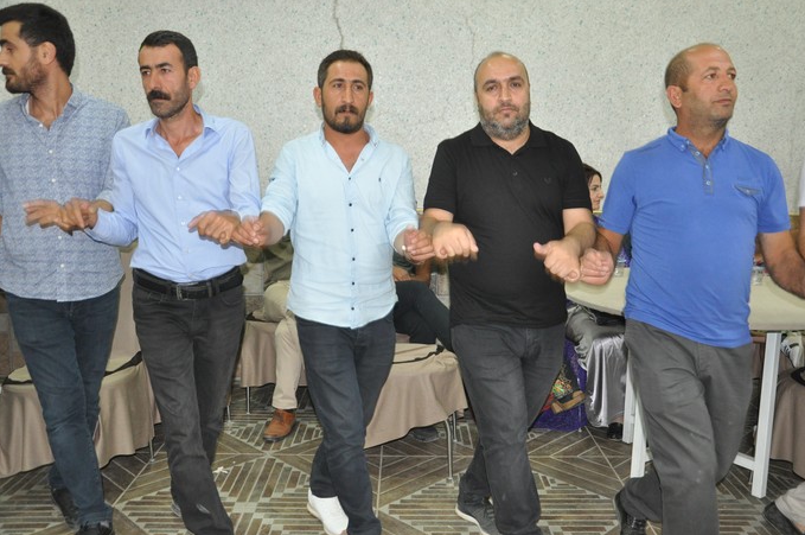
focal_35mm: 34
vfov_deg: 38.8
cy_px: 264
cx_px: 414
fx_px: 759
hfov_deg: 55.8
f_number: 4.5
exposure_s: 1/60
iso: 1250
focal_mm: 22
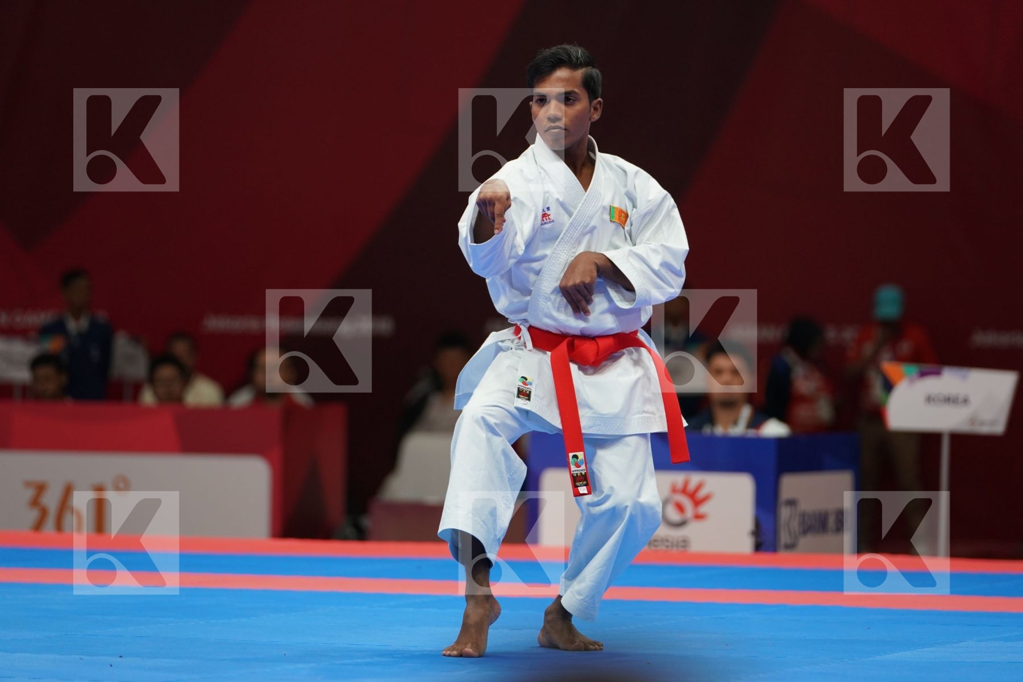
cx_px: 512
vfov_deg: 5.7
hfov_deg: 8.5
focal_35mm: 242
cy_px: 341
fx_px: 6876
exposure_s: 1/500
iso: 1250
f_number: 4
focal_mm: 242
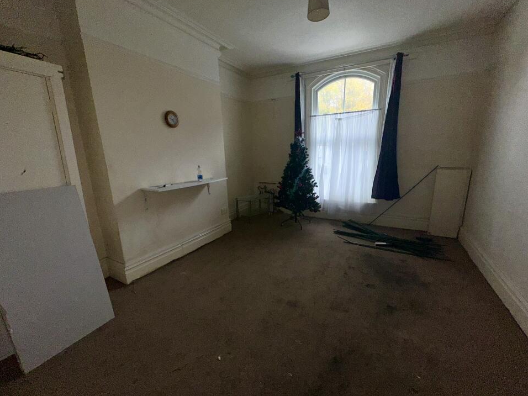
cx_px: 264
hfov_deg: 98.2
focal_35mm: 15
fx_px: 229
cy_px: 204
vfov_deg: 81.7
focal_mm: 2.22
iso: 32
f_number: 2.2
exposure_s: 1/143
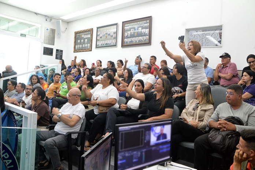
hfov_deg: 67.4
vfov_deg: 47.9
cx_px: 128
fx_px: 191
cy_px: 85
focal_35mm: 27
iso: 1600
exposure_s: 1/40
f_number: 6.3
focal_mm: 18
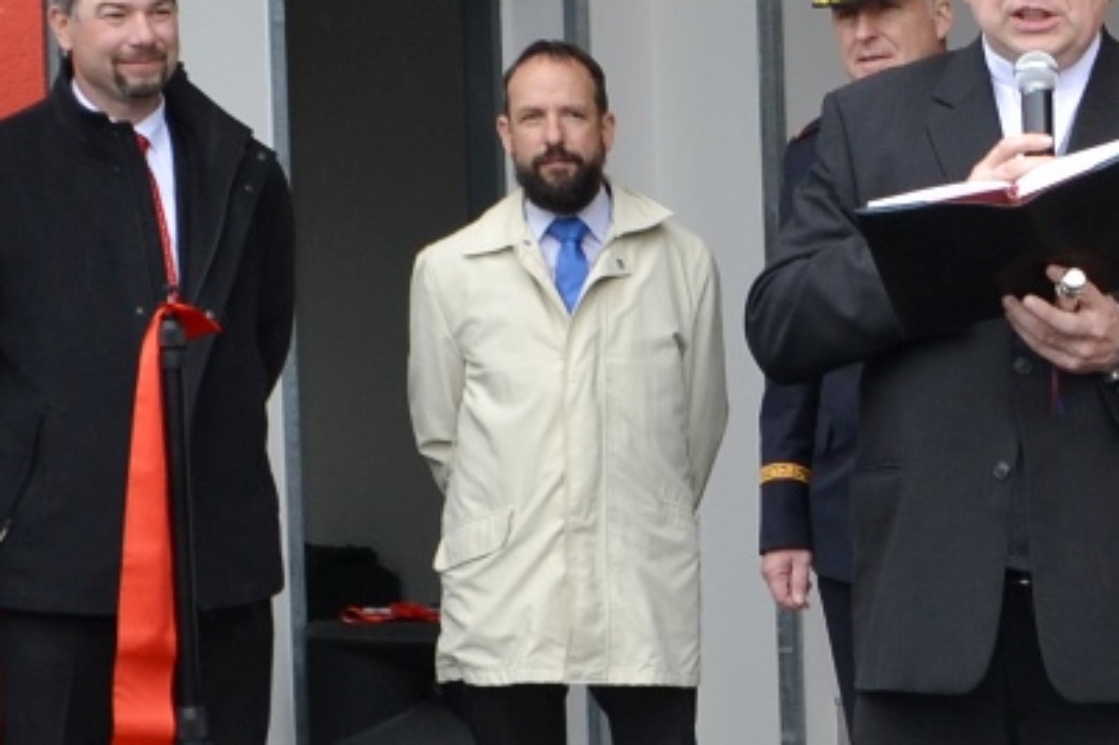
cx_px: 388
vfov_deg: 19.6
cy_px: 559
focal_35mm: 69
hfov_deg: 29.1
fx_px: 2144
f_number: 5.6
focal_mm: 18
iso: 220
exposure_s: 1/125
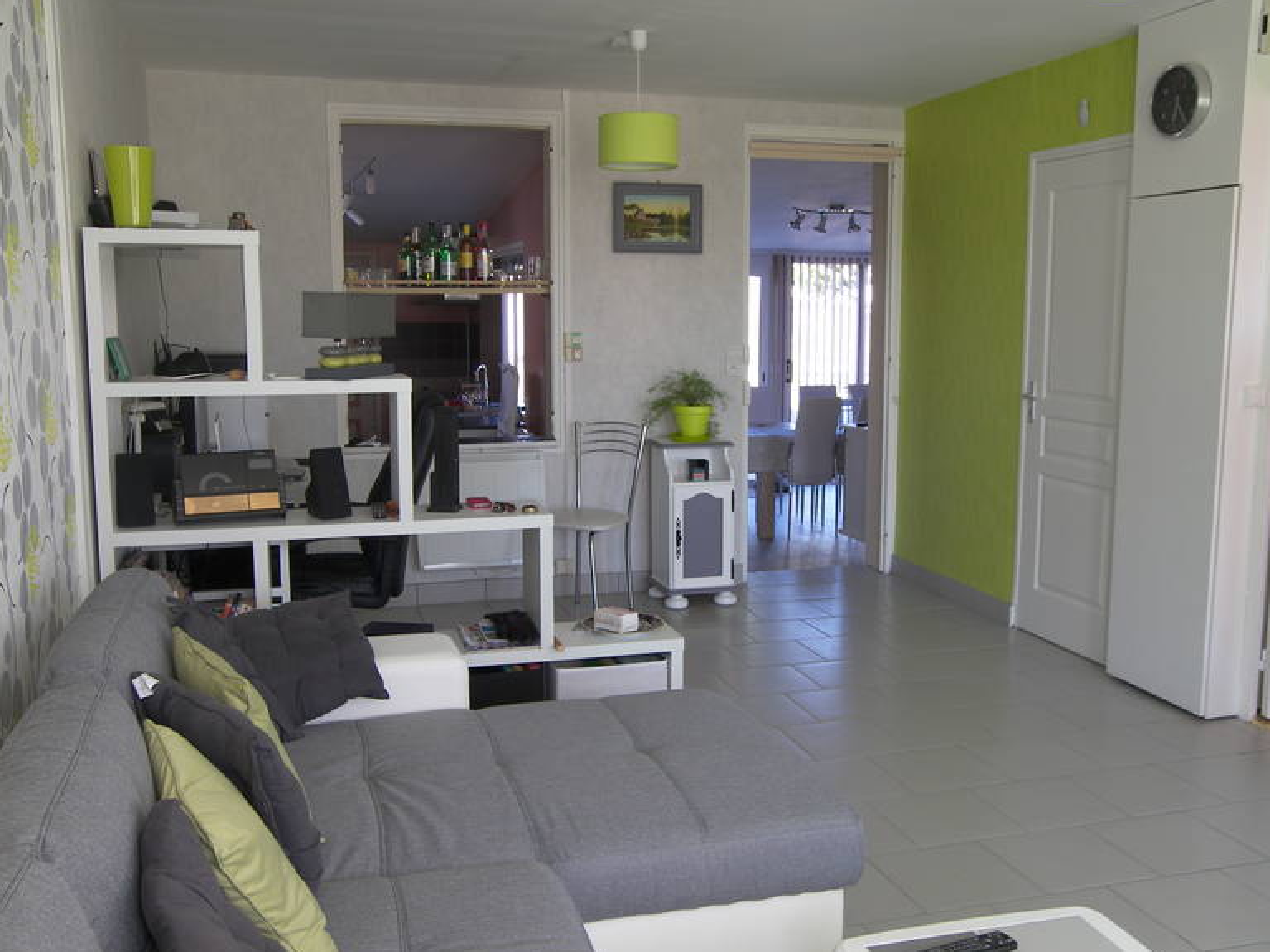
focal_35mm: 34
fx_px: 1247
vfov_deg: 41.8
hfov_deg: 54.0
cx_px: 641
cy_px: 472
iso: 50
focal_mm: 6.9
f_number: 3.2
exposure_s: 1/25
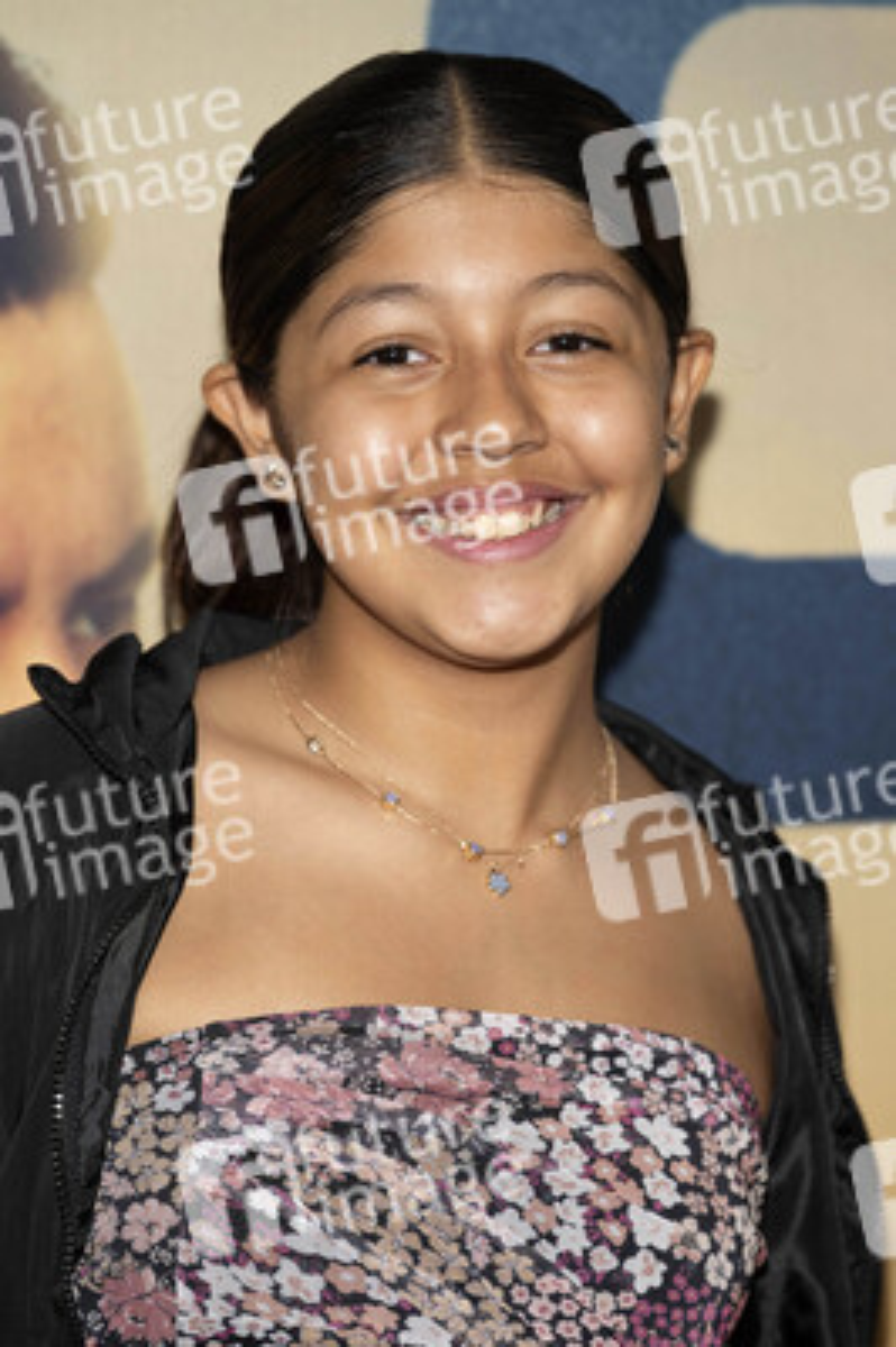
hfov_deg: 9.1
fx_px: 5609
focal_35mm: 150
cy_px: 674
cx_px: 448
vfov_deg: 13.7
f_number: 4.5
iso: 800
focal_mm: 150
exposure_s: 1/200
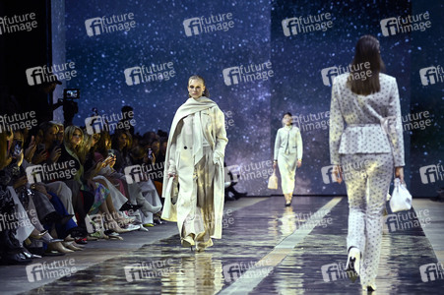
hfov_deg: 10.3
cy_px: 148
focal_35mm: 200
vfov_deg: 6.9
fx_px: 2465
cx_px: 222
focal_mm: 200
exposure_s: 1/500
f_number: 5
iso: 4000
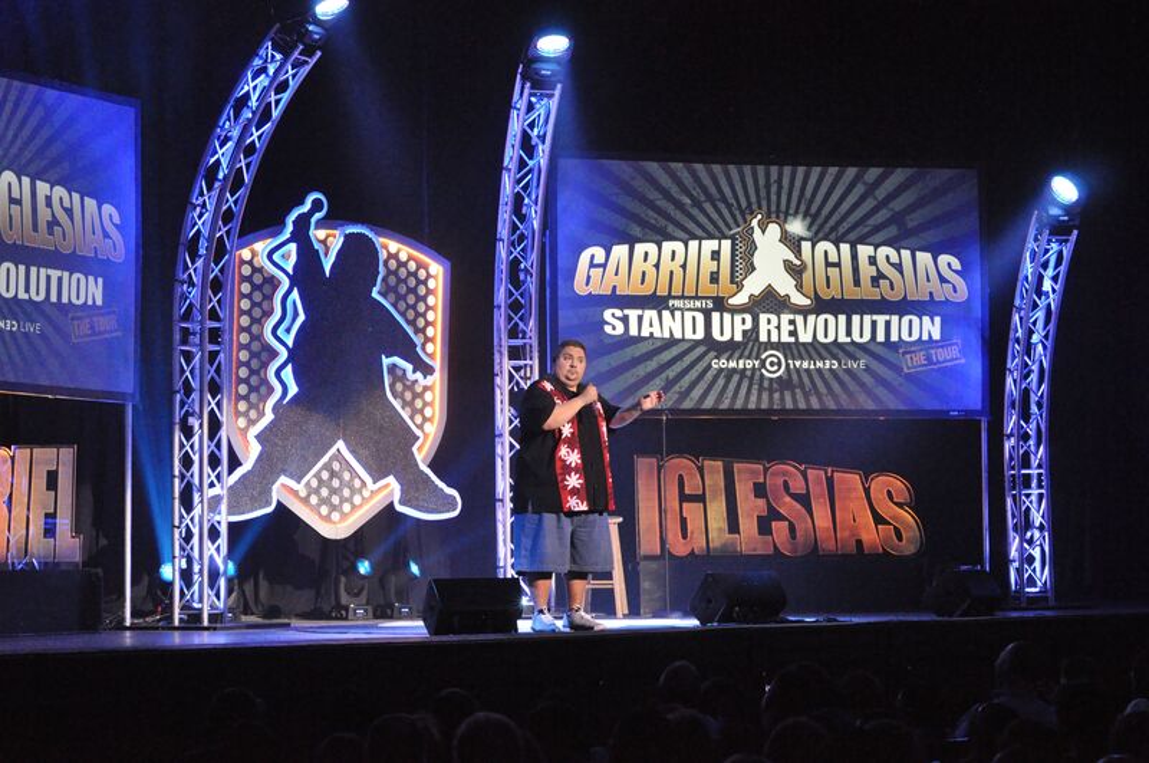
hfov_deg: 27.0
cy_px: 382
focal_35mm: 75
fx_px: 2390
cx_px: 574
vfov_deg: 18.1
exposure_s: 1/100
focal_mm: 50
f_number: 5
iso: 3200
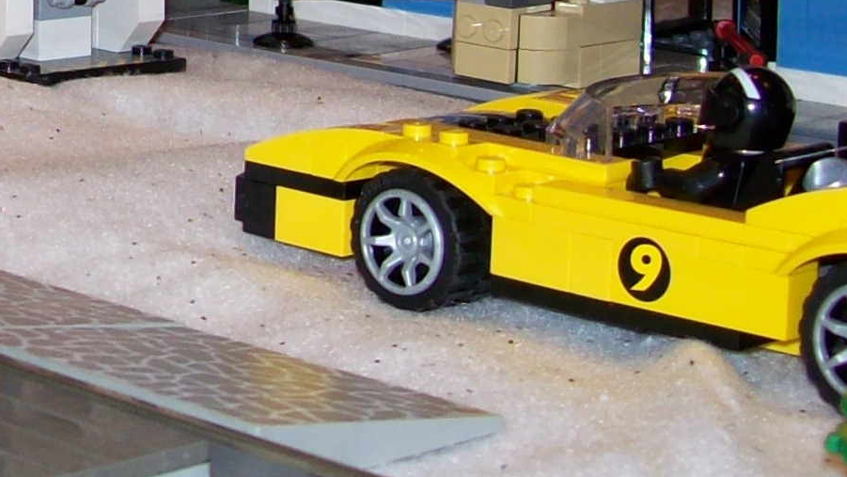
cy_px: -182
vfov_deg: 9.6
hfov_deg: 16.3
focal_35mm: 124
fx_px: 2785
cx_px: -276
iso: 80
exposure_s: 1/64
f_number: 2.7
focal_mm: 6
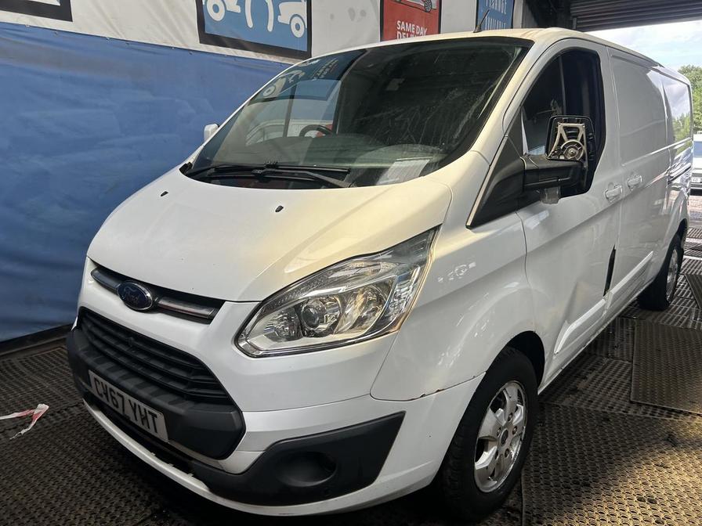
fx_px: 527
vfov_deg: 53.1
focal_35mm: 26
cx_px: 351
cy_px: 263
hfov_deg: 67.3
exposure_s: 1/611
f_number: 1.5
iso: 50
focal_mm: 5.7
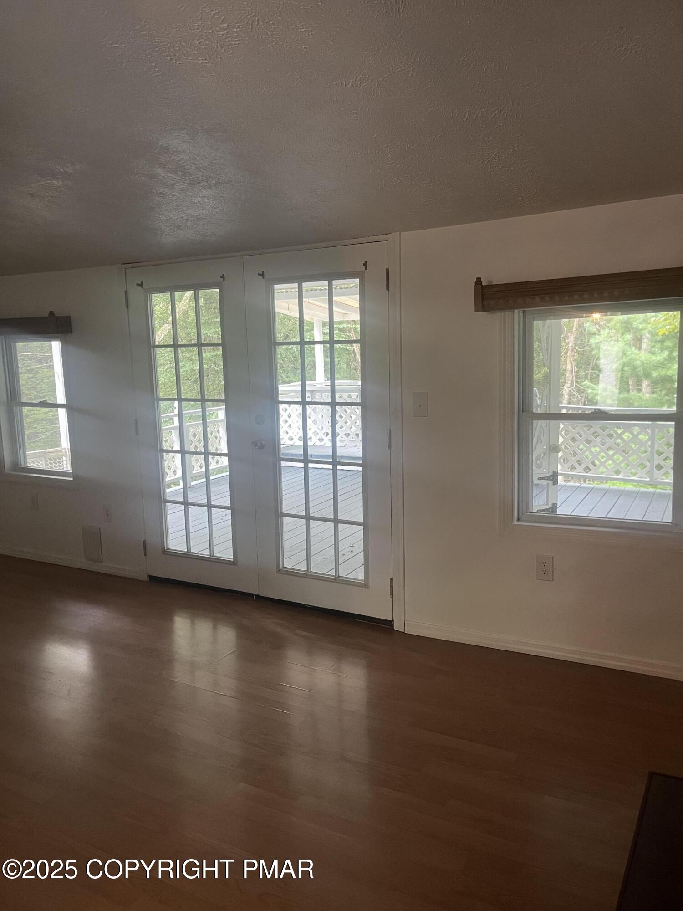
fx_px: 684
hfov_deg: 53.1
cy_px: 456
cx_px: 342
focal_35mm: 26
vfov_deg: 67.3
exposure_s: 1/60
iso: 320
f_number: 1.6
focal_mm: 5.1
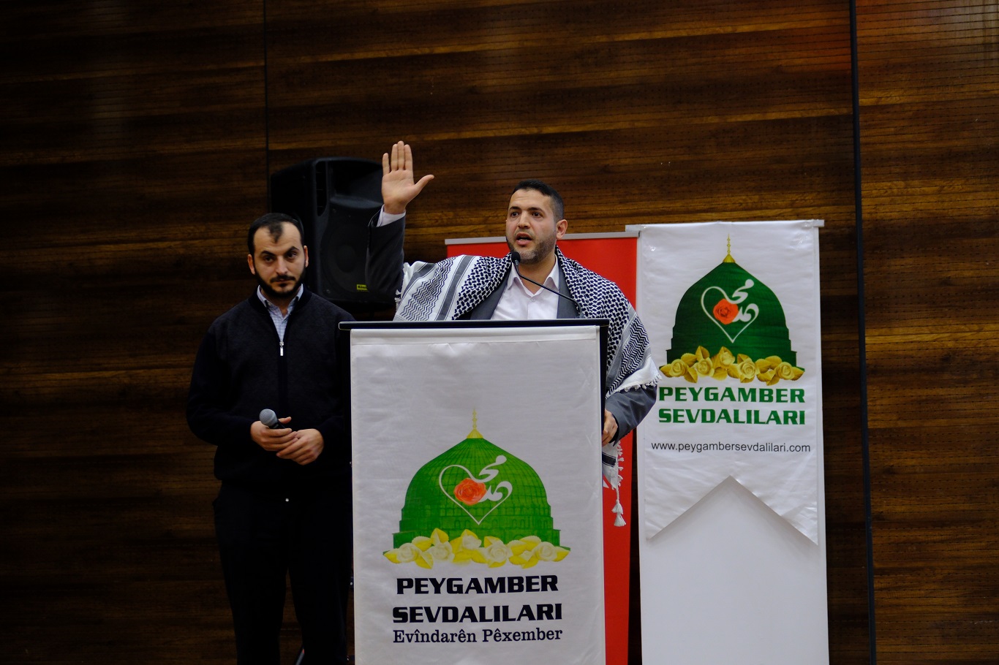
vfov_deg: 11.4
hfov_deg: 17.1
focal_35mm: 120
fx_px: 3329
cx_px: 500
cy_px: 332
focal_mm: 80
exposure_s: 1/20
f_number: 4
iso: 1250
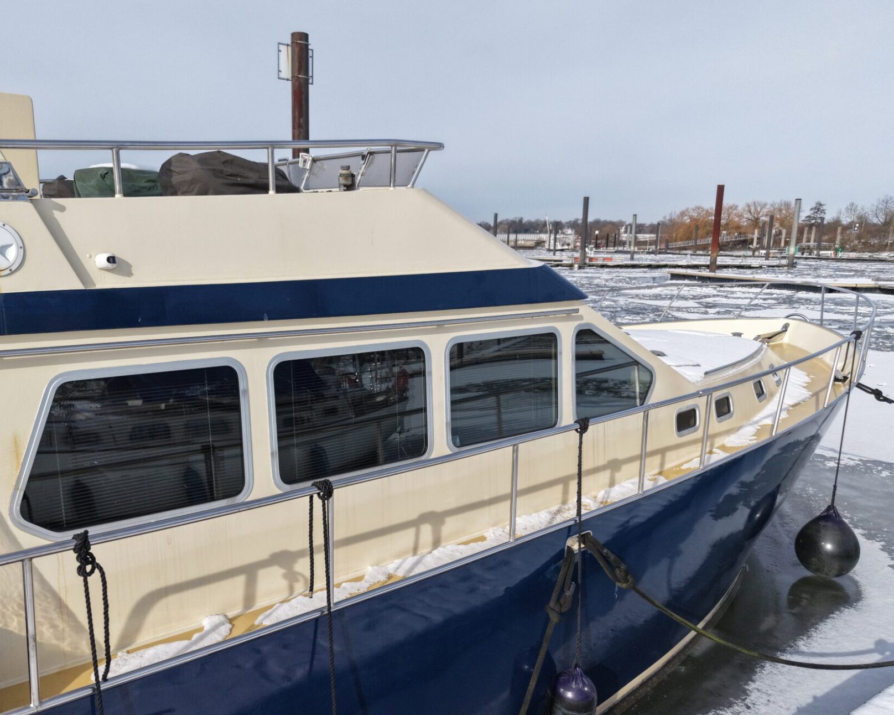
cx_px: 373
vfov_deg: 49.8
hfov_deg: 60.1
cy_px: 405
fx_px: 767
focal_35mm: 29
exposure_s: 1/1000
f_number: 1.8
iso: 290
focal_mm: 8.67
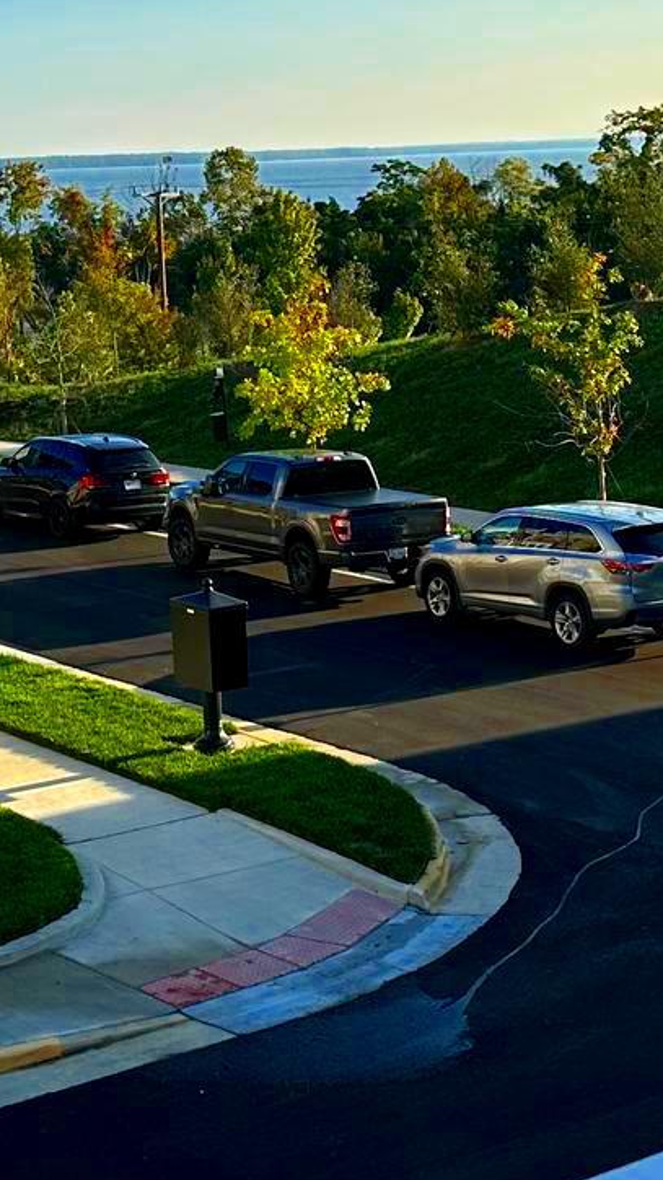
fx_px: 2314
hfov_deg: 16.3
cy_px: 481
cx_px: 430
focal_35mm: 74
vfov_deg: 28.5
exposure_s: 1/4016
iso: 80
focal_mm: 6.86
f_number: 1.78
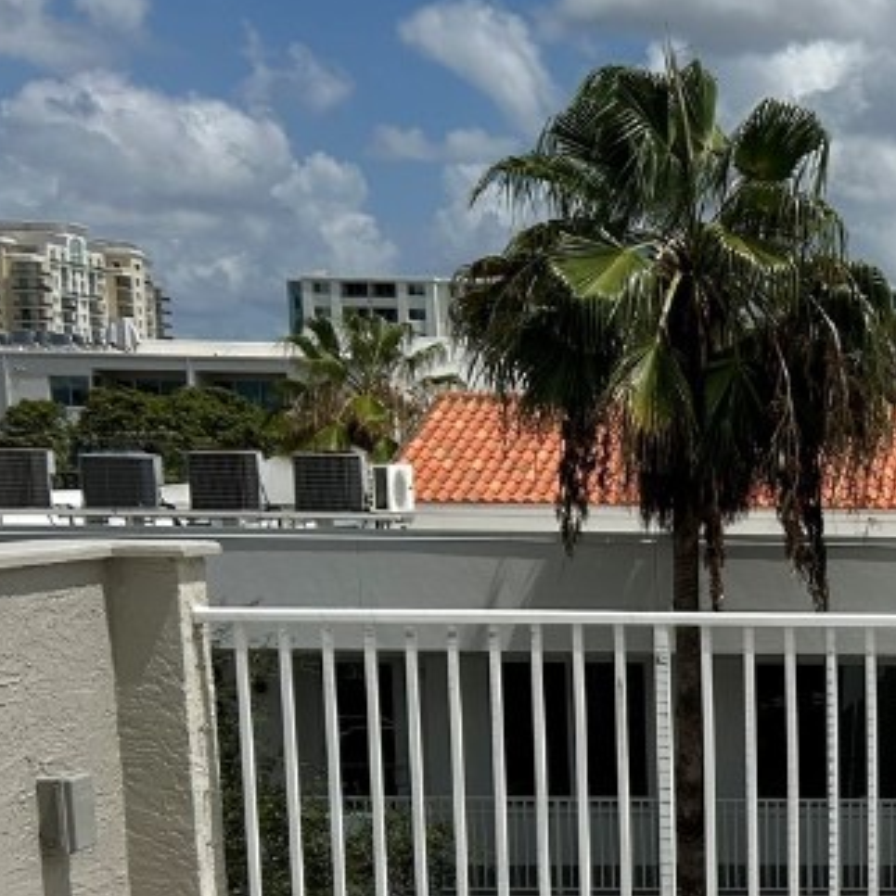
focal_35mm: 73
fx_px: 2138
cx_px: 1247
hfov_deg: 20.9
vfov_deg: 23.2
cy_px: 779
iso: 50
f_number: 1.5
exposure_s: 1/11364
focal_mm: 5.7
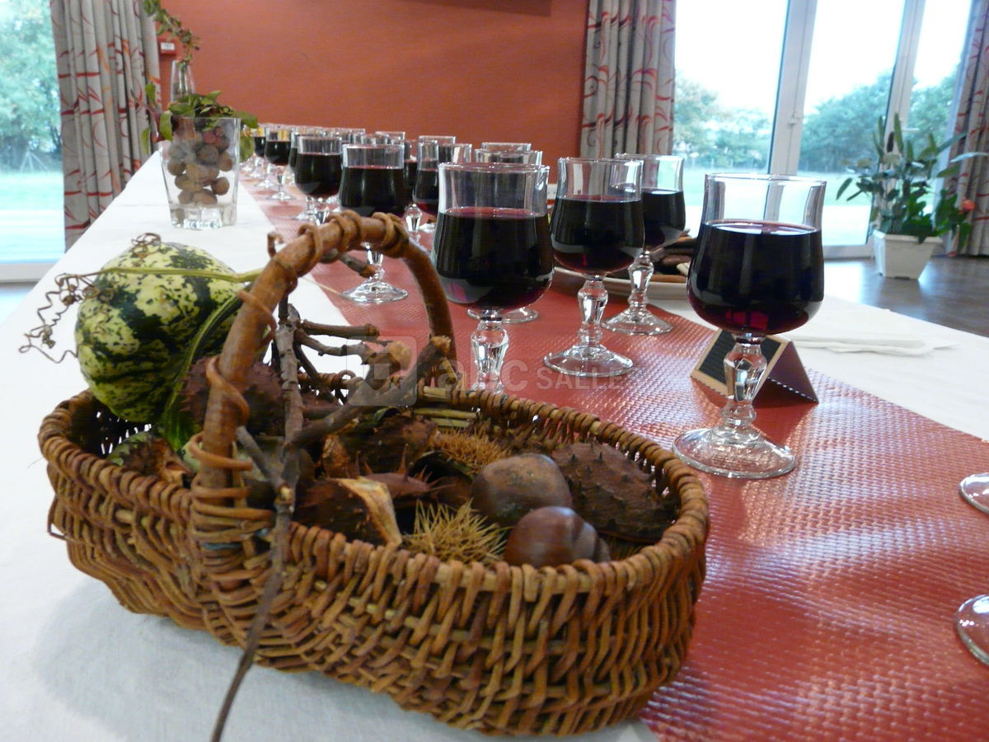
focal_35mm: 28
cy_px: 371
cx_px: 494
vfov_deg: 49.7
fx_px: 800
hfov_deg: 63.4
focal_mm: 4.6
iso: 400
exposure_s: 1/25
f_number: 2.8
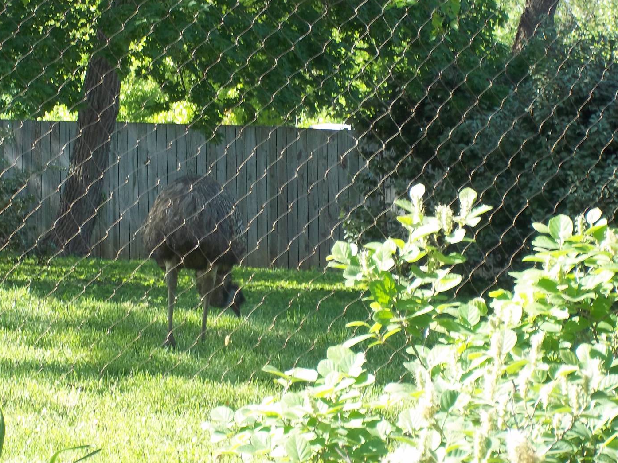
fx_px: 2213
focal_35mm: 124
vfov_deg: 11.9
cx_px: 264
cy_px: 219
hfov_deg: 15.9
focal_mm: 19.5
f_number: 5.6
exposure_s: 1/60
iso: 80
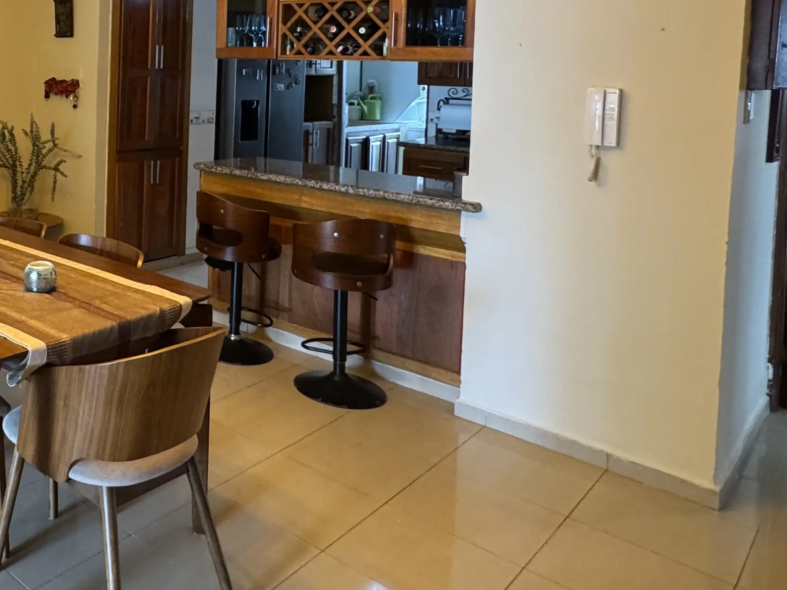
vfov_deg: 40.6
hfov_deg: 47.4
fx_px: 750
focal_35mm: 33
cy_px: 93
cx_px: 26
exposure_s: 1/60
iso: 320
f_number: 2.2
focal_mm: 2.22
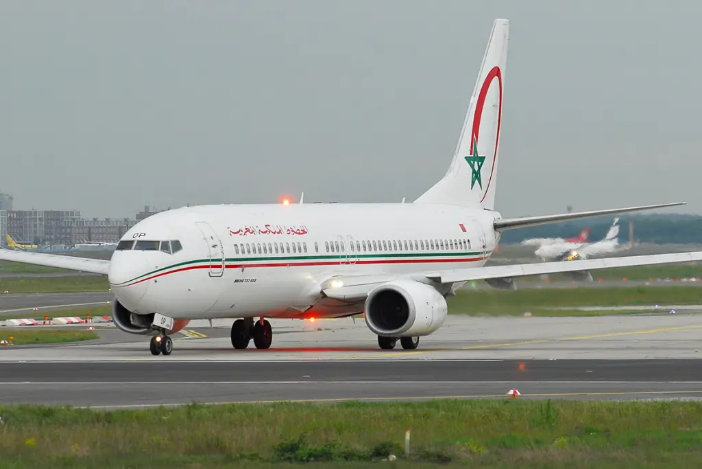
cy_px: 234
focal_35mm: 292
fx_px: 5704
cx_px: 351
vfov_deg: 4.7
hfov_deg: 7.0
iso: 200
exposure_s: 1/250
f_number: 6.3
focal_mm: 195
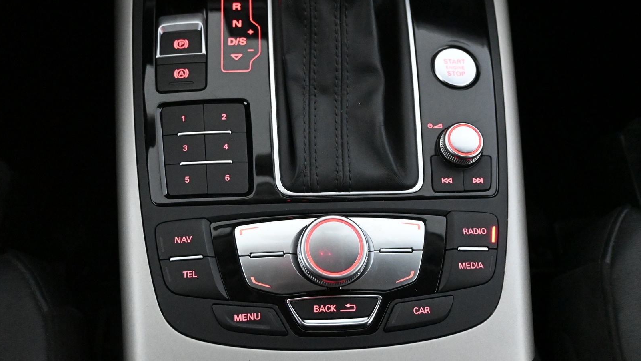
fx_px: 621
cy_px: 149
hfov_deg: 54.6
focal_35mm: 37
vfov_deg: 32.3
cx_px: 319
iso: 11400
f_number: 4.2
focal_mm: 23
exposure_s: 1/60
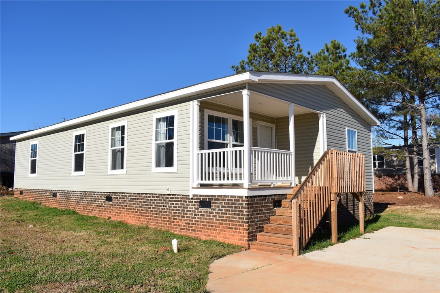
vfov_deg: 47.9
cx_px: 220
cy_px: 146
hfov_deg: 67.4
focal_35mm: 27
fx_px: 330
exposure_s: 1/320
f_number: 9
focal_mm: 18
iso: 100
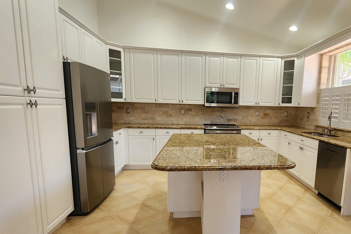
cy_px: 135
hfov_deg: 82.2
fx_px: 195
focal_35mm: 20
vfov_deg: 61.6
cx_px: 223
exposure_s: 1/60
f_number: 2.2
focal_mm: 2.2
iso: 250
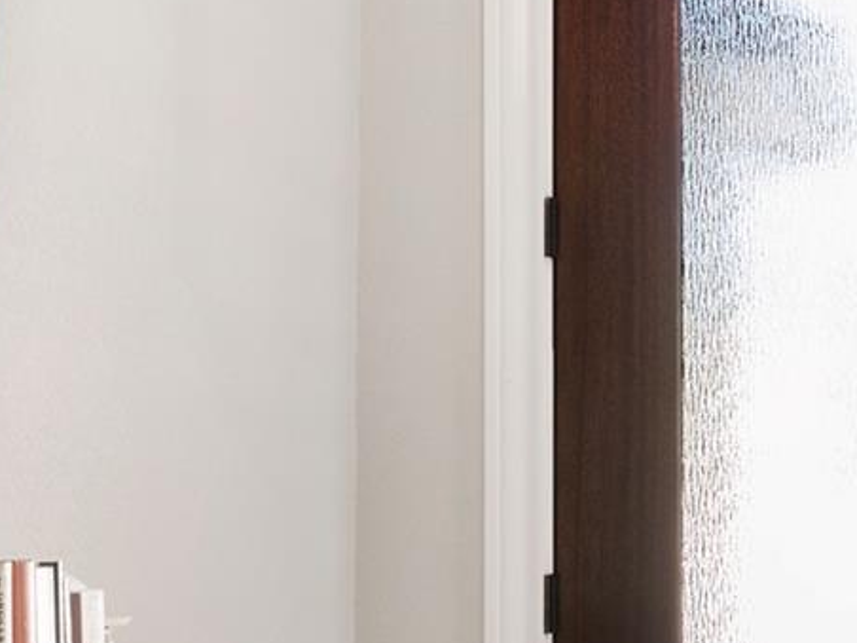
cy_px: 480
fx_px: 1510
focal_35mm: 61
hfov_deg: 21.4
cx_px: 1528
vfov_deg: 23.8
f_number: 8
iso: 400
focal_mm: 14
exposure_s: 1
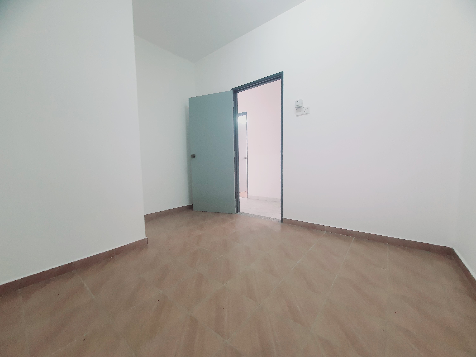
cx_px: 238
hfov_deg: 106.2
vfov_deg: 89.9
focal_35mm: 13
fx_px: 179
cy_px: 178
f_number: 2.2
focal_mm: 1.8
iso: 125
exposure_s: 1/50
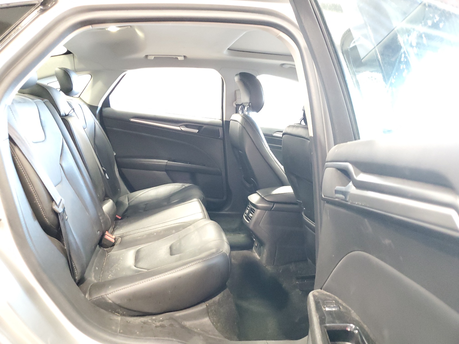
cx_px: 230
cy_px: 172
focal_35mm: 26
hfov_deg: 67.3
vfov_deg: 53.1
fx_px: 345
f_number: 1.5
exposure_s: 1/15
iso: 443
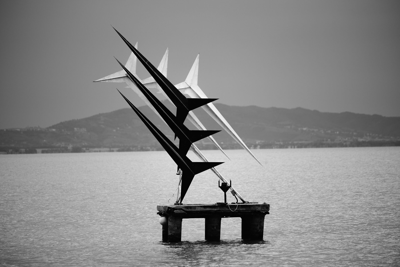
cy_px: 134
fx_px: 2244
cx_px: 200
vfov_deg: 6.8
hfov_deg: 10.2
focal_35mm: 202
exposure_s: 1/1800
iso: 160
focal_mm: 134.4
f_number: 2.8
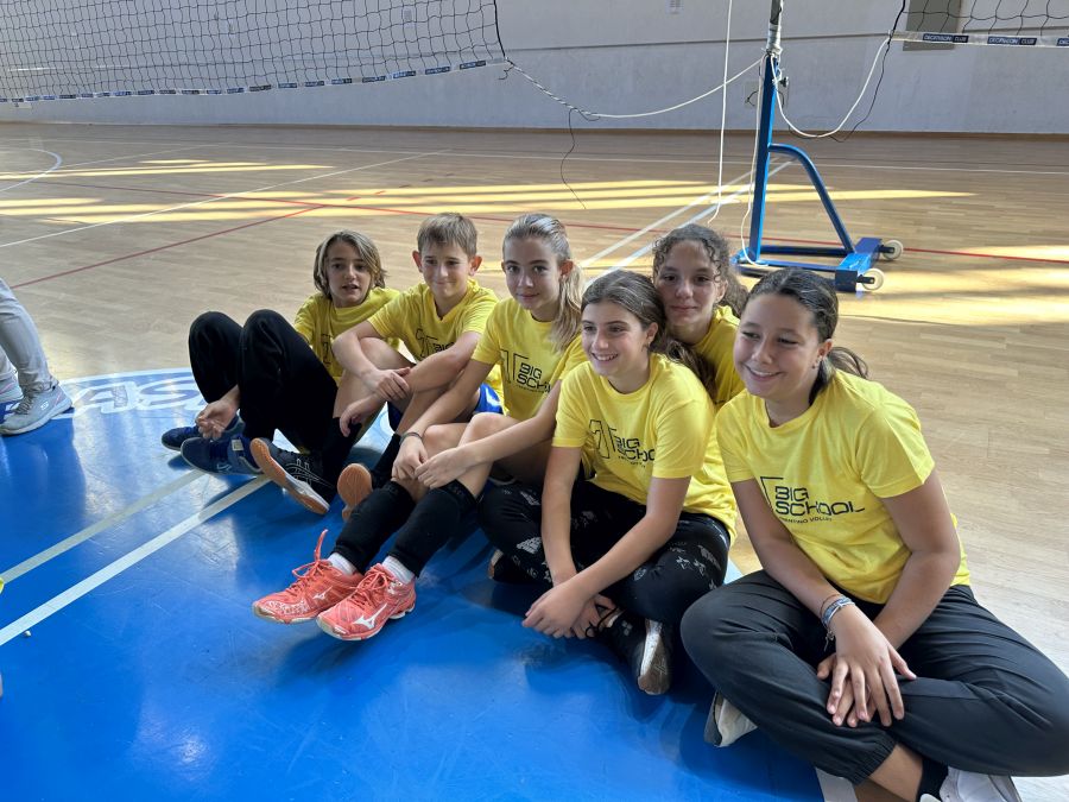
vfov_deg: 56.8
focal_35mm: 24
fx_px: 741
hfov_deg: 71.6
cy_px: 401
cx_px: 534
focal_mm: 6.86
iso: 64
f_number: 1.78
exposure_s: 1/100
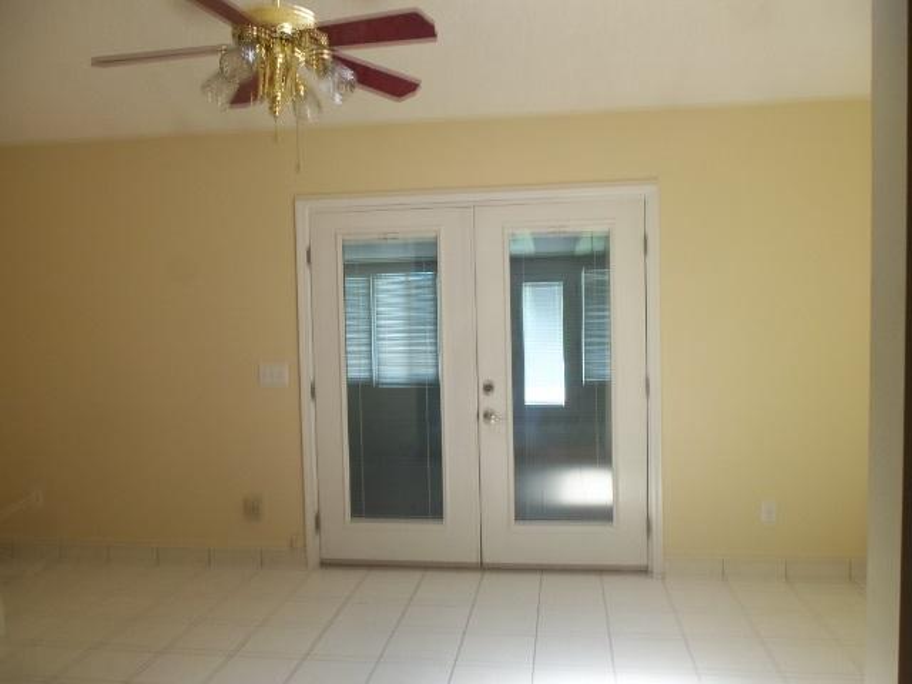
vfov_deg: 48.2
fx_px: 764
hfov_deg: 61.7
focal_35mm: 29
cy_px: 342
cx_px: 456
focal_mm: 5.2
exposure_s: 1/30
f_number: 3.4
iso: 80
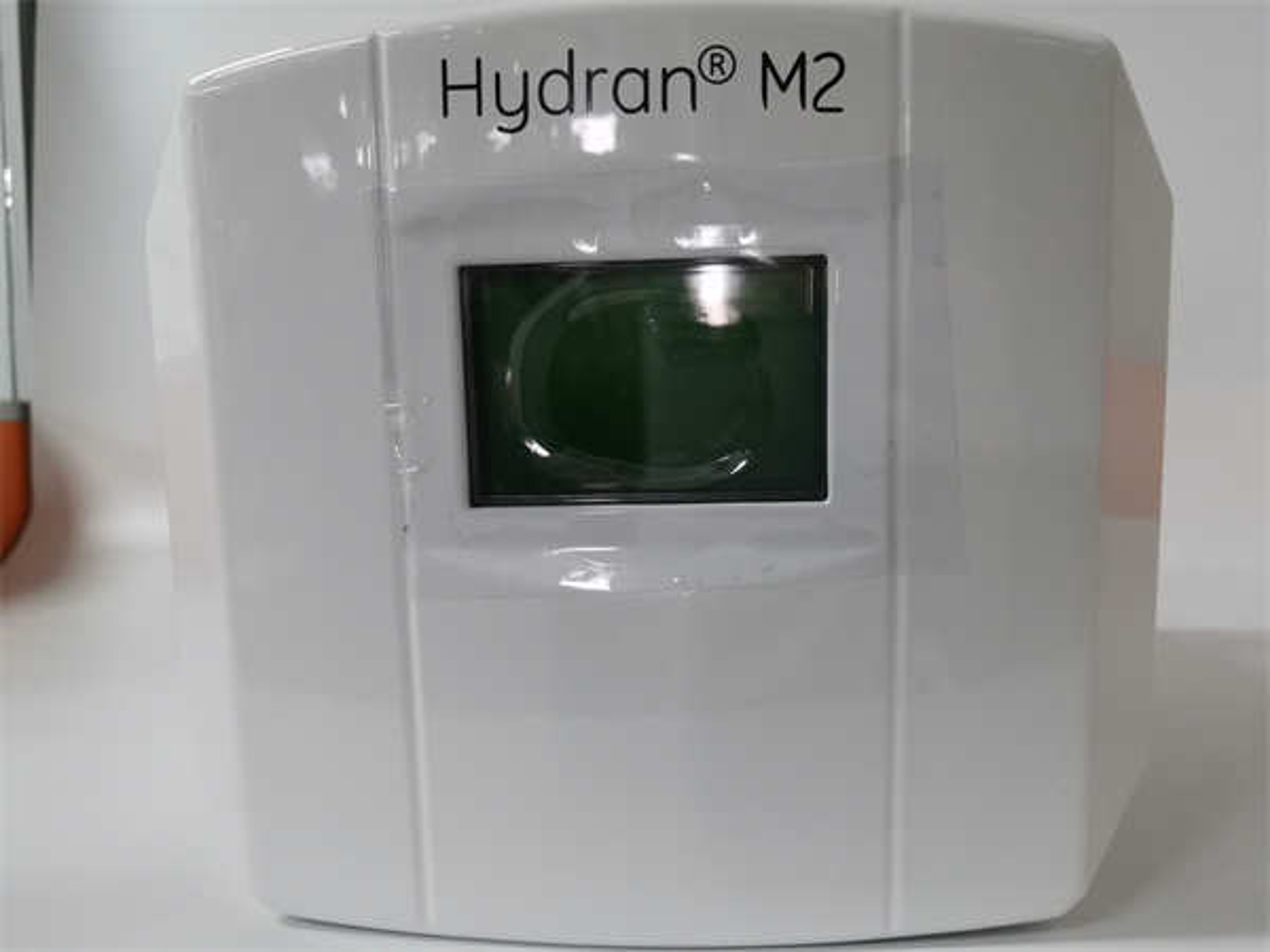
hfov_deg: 65.3
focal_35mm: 27
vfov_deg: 51.4
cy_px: 476
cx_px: 635
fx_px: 991
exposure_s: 1/50
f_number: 1.8
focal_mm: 3.95
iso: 200
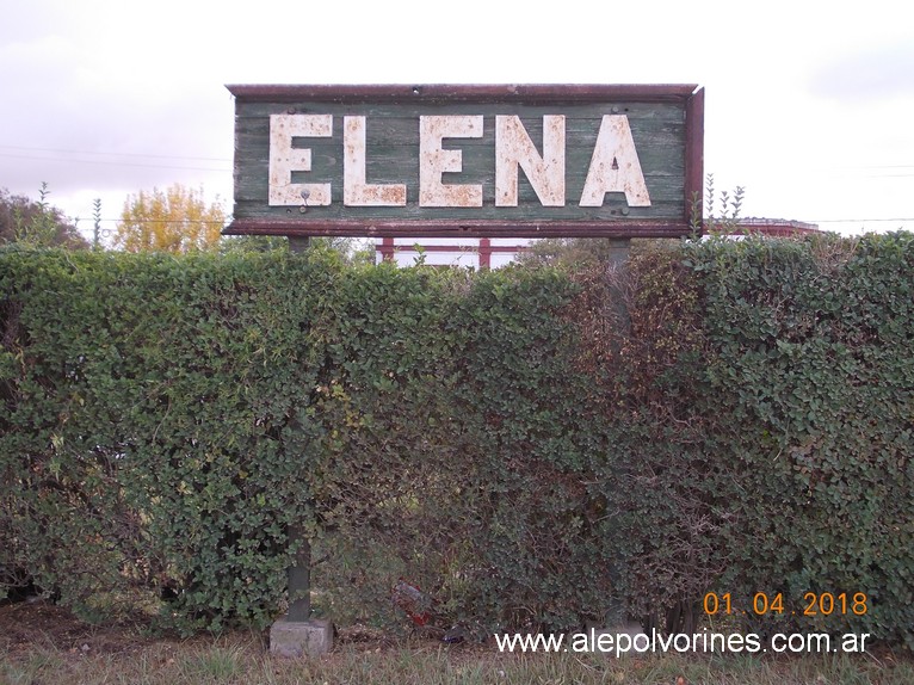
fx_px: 1135
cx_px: 457
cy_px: 342
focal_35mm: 43
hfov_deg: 43.9
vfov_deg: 33.6
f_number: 3.3
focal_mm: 6.1
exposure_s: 1/125
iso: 80
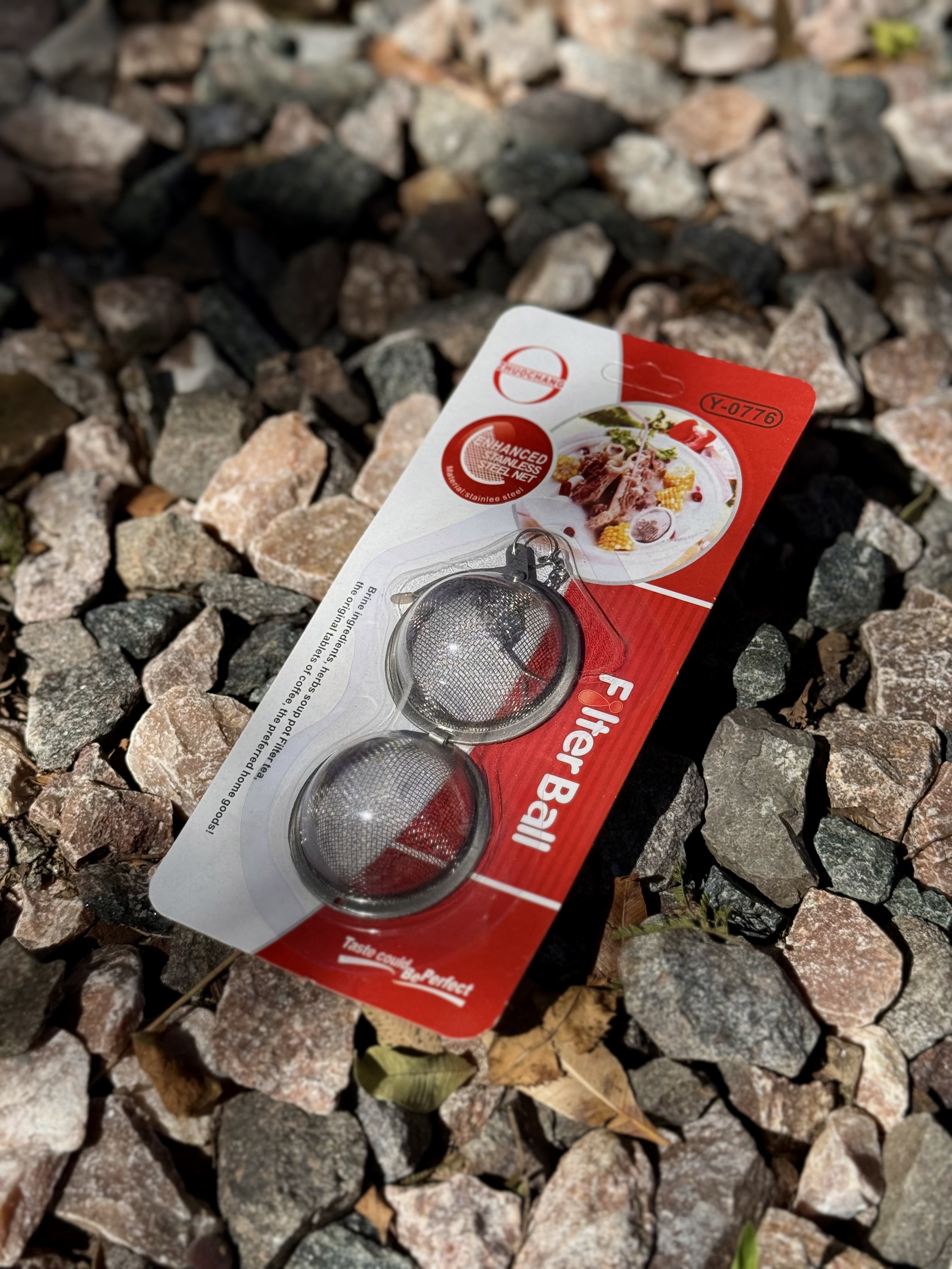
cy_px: 634
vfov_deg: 39.7
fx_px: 1760
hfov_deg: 30.3
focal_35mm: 48
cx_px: 476
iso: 64
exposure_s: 1/5208
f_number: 1.78
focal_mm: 6.76
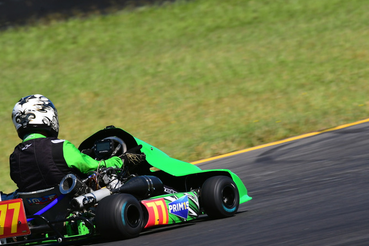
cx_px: 159
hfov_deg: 2.3
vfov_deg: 1.5
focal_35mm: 895
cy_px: 127
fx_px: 9175
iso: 400
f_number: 11
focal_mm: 500
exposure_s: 1/640
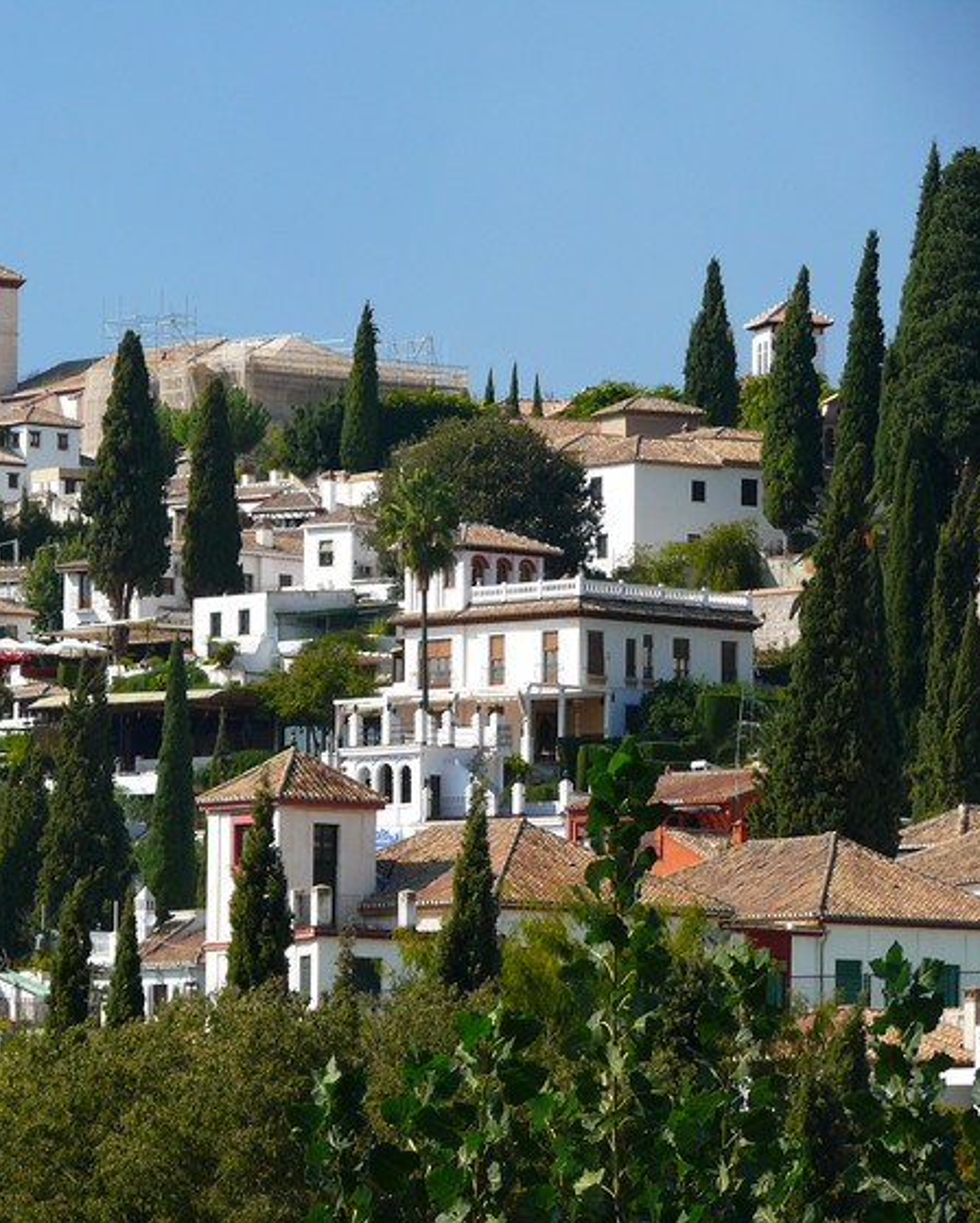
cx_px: 182
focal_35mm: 225
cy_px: 613
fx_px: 8149
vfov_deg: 8.6
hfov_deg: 6.9
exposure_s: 1/200
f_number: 4.5
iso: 100
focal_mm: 36.3
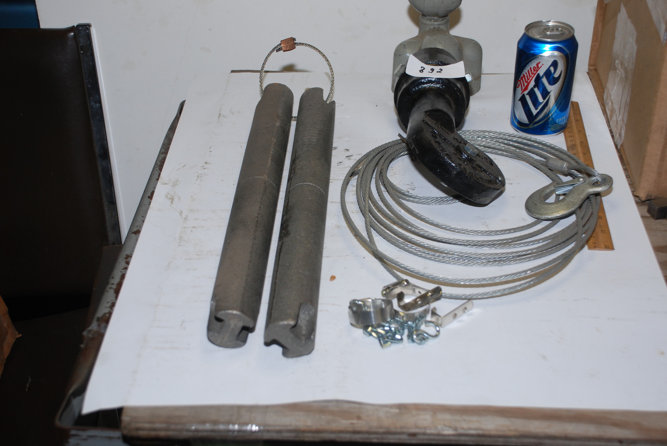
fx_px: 974
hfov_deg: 37.8
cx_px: 334
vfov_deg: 25.8
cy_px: 223
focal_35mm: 52
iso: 200
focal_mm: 35
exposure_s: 1/60
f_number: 4.5
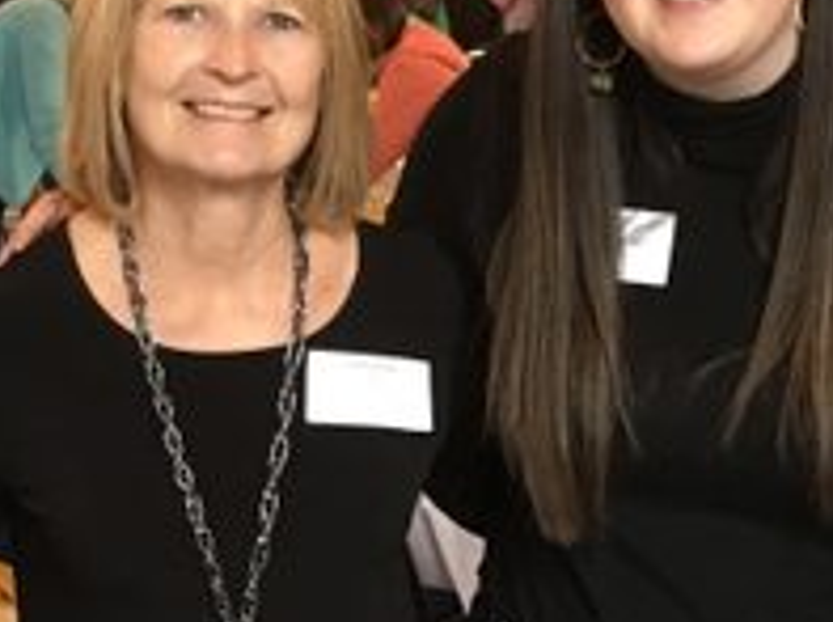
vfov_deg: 12.4
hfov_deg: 16.7
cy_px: 592
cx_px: 436
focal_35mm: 118
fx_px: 2834
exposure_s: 1/20
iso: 200
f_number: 2.2
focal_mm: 4.15
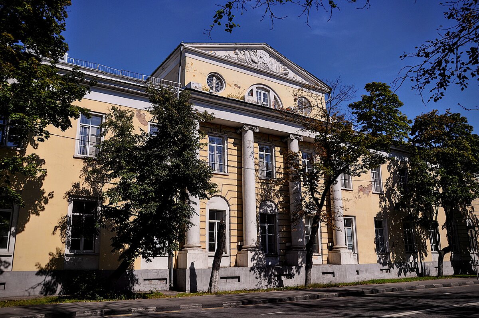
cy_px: 159
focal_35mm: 32
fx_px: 419
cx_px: 240
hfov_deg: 59.5
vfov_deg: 41.6
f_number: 16
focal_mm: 21
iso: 200
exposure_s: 1/250
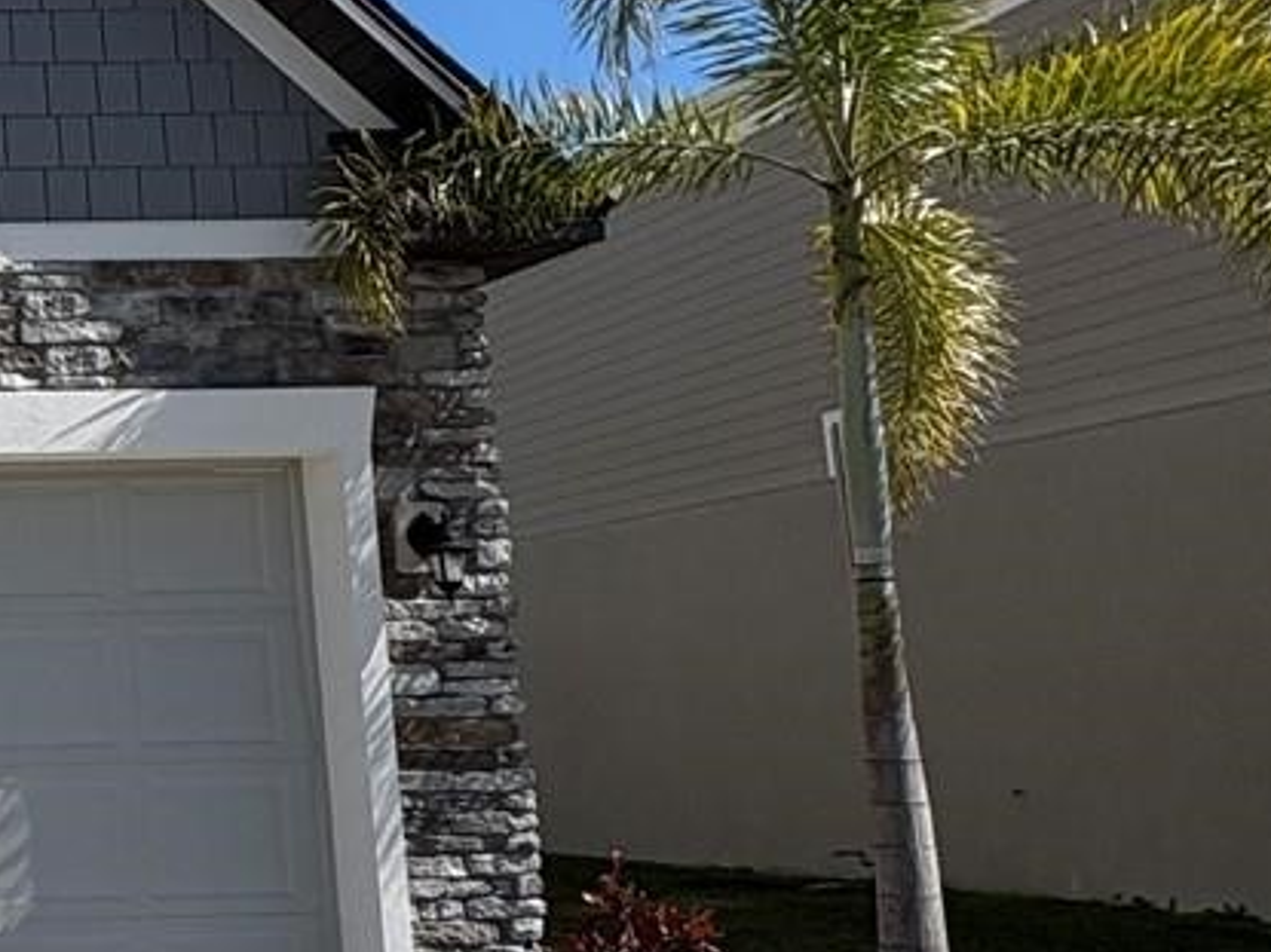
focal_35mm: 54
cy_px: 520
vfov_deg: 27.0
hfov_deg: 26.0
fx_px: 1982
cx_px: -643
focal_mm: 2.22
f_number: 2.2
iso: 50
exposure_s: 1/2208
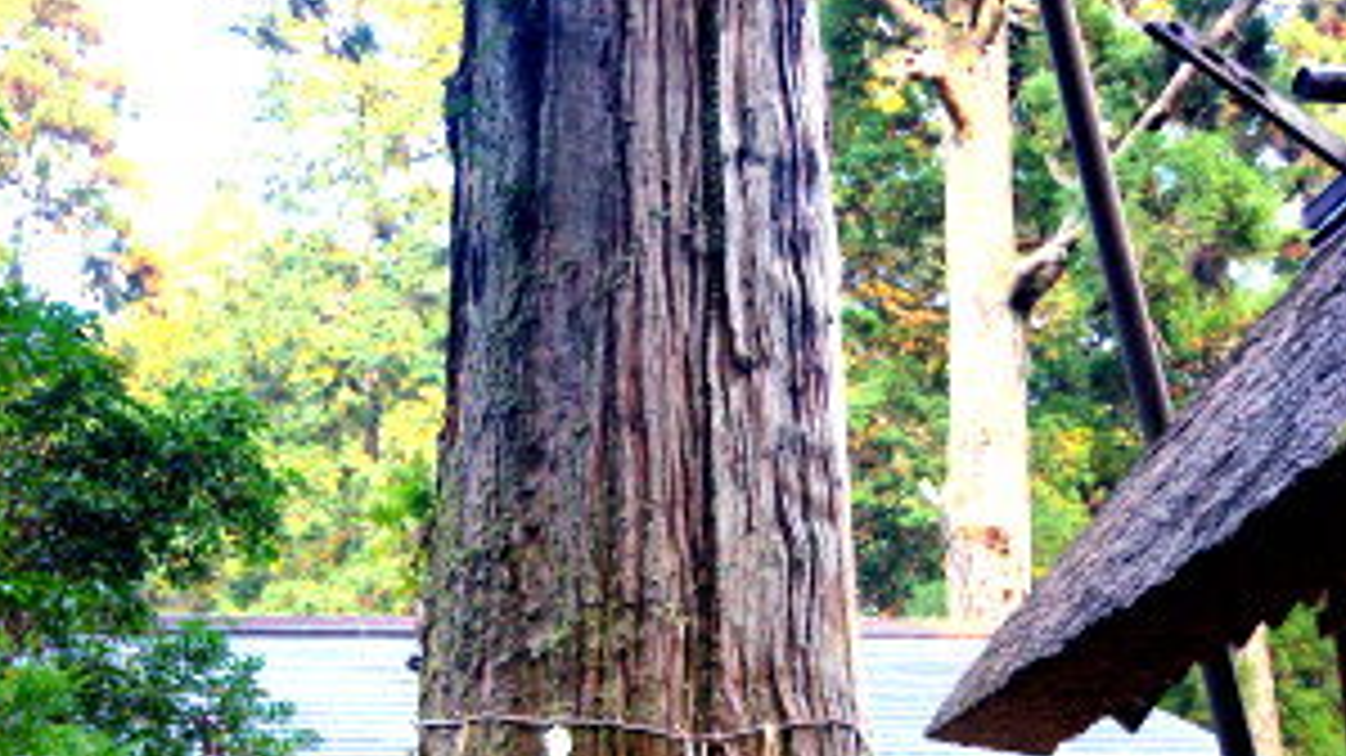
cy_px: 646
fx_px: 1998
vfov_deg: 21.1
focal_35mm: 56
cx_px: 664
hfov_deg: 37.2
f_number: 5.6
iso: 800
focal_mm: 35
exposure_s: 1/80
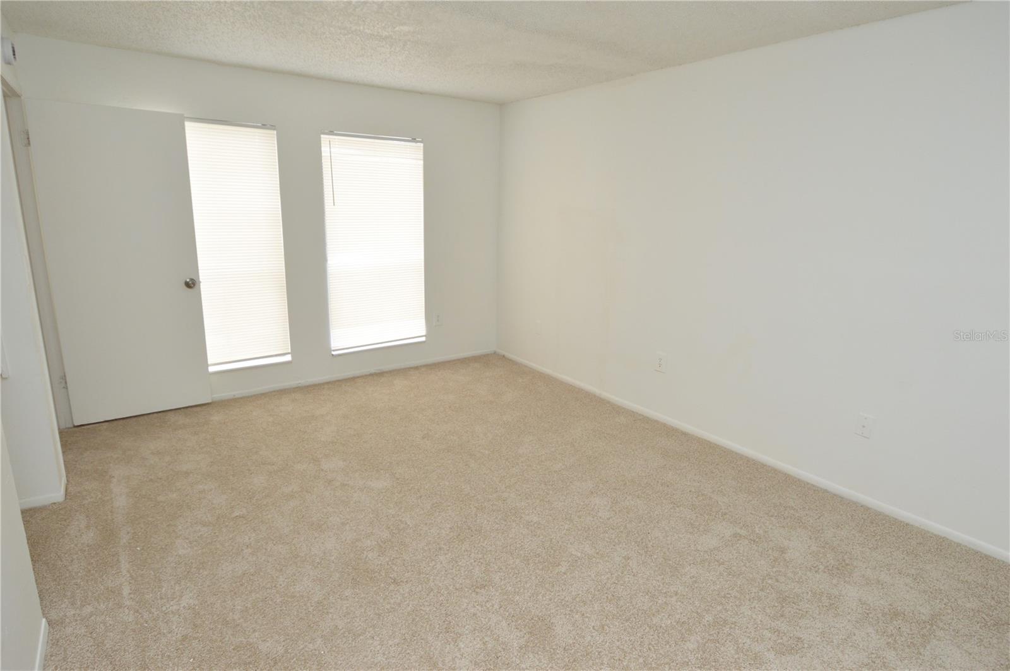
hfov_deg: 90.1
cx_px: 505
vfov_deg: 67.3
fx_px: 504
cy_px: 336
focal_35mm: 18
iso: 400
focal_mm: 12
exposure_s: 1/125
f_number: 5.6
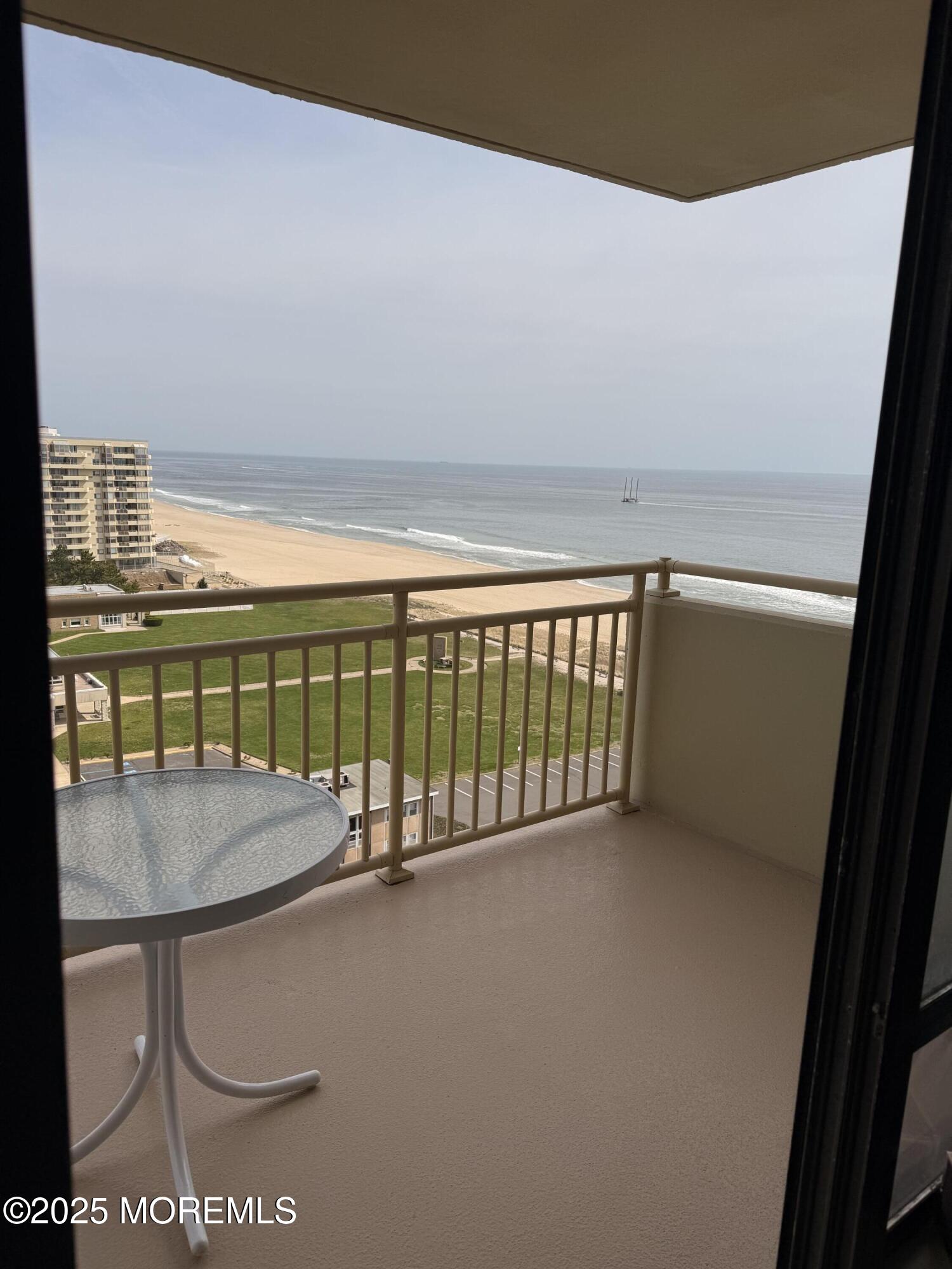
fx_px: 880
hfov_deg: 56.8
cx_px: 476
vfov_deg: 71.6
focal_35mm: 24
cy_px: 634
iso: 80
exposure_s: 1/8130
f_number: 1.78
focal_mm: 6.76
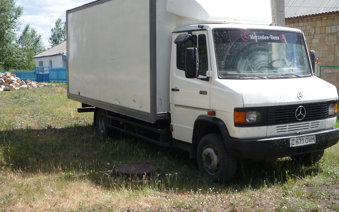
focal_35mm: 50
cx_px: 178
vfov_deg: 25.8
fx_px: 462
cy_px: 88
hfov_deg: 40.3
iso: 100
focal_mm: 7.3
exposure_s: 1/500
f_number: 4.1
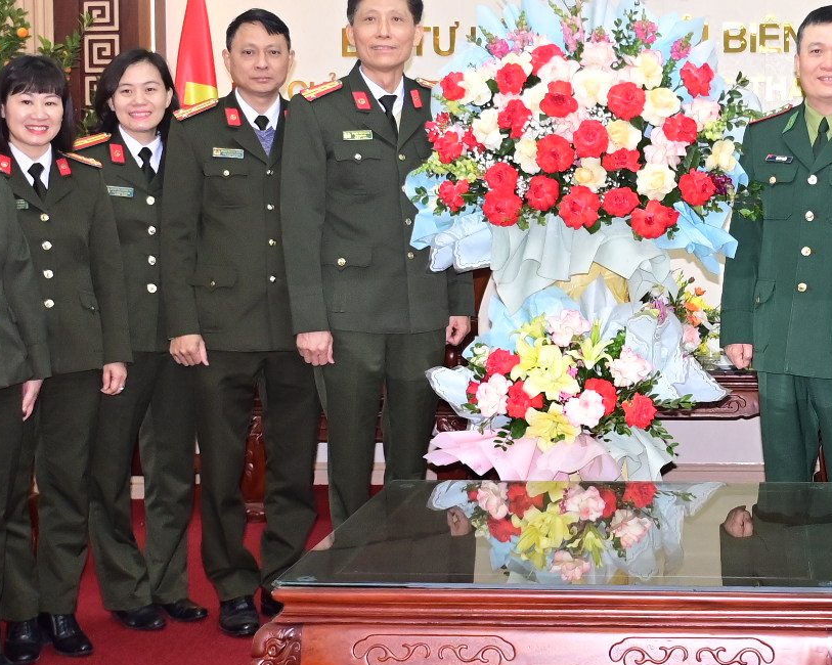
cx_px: 686
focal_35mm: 75
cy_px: 246
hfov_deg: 24.9
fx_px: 1846
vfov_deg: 20.4
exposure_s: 1/200
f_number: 3.5
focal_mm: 22
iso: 1250
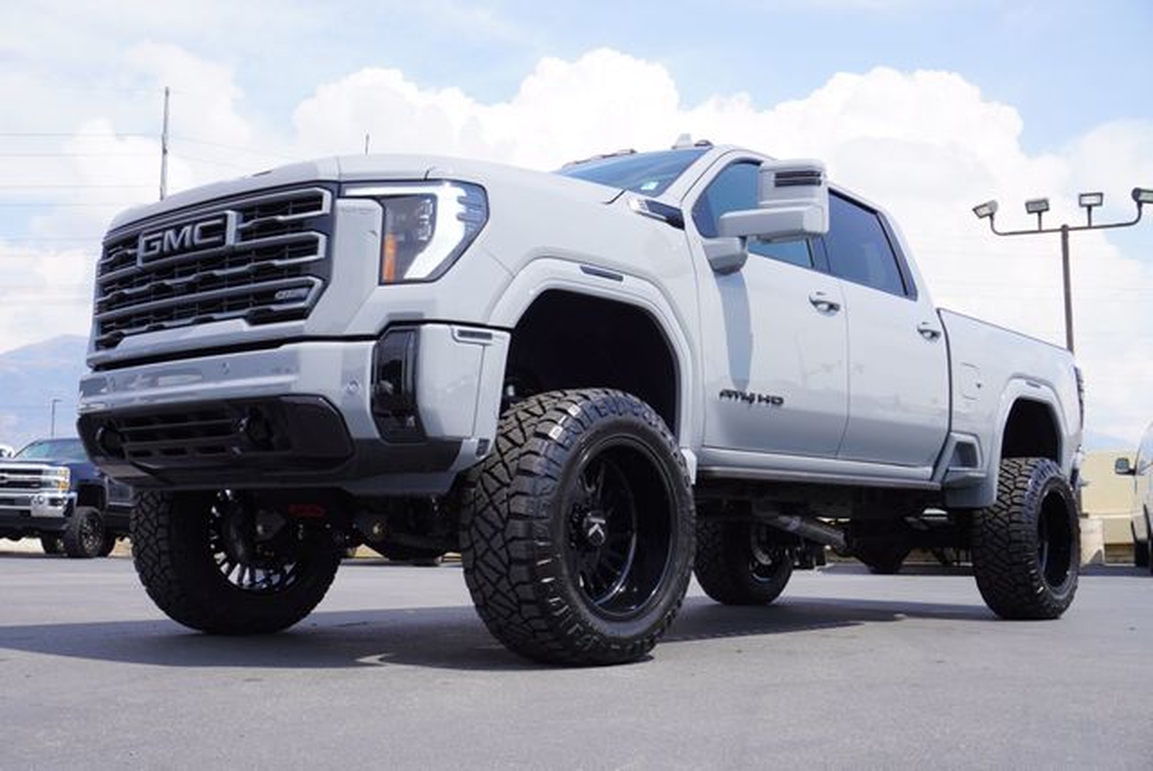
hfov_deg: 47.9
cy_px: 386
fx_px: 1298
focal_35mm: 40
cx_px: 576
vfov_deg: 33.1
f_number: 10
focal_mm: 27
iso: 100
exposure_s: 1/125
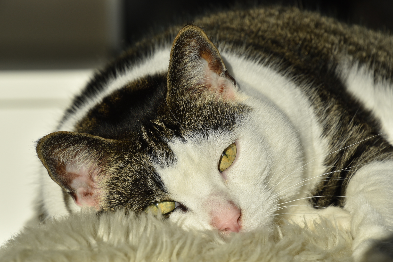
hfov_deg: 12.5
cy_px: 131
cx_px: 196
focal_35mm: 165
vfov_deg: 8.3
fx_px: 1801
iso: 200
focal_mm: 110
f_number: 10
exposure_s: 1/400
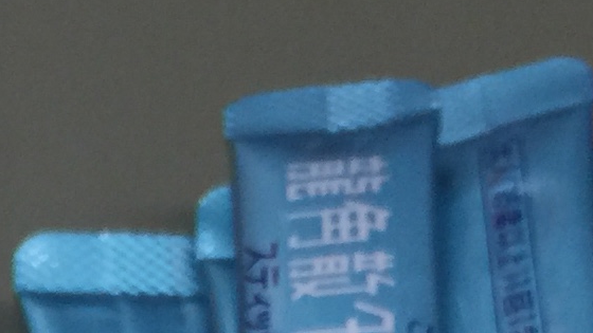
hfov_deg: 11.6
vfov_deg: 6.0
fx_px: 2893
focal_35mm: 184
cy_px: 1086
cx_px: 67
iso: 32
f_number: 2.2
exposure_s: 1/33
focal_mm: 4.15
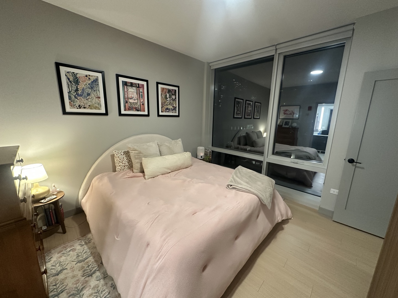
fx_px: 161
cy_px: 149
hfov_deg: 102.1
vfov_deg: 85.7
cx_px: 199
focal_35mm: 14
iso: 400
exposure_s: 1/60
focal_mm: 2.22
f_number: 2.2
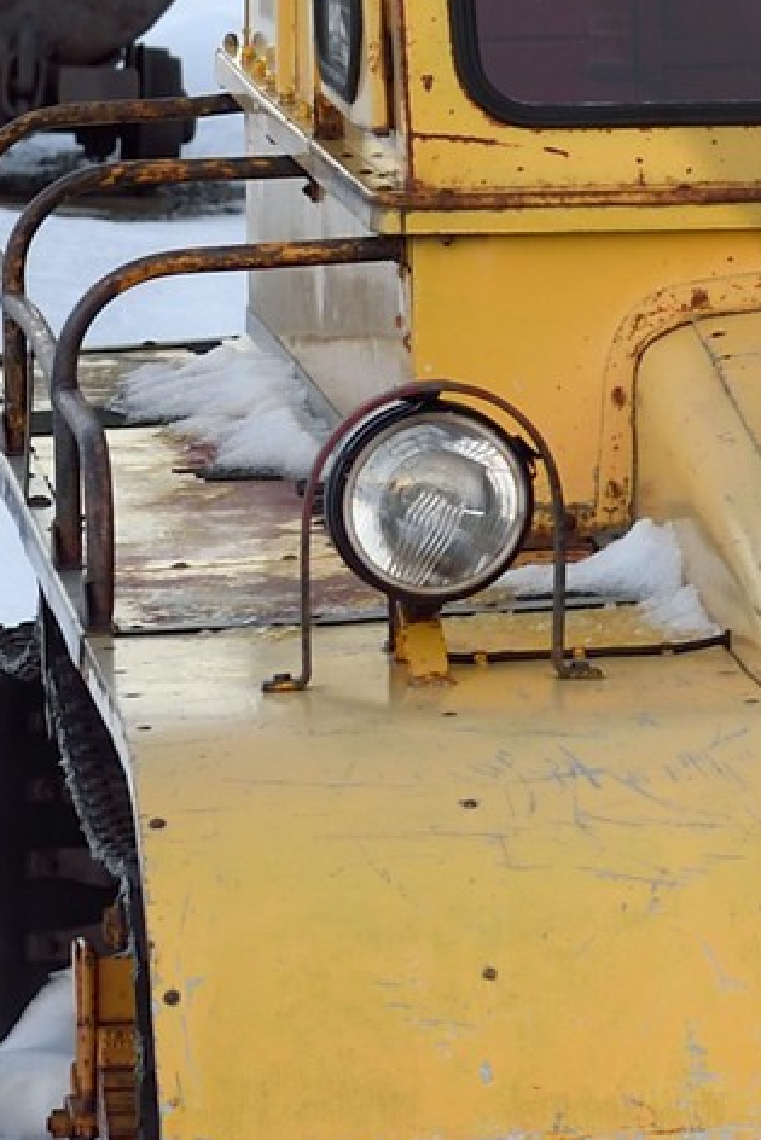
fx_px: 9663
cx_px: 1578
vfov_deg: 6.7
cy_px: -537
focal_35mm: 305
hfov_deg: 4.4
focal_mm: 60
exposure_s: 1/80
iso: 200
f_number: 6.3
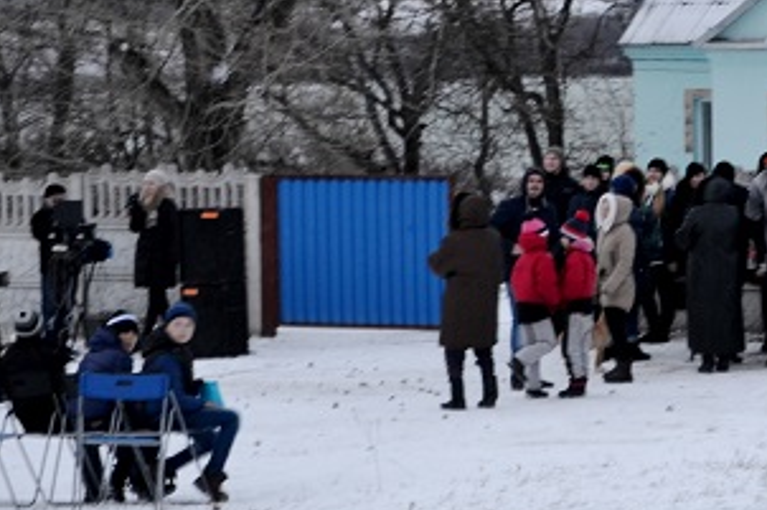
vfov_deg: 7.2
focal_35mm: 191
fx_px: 4070
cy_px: 79
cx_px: 678
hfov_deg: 10.7
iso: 400
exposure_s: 1/25
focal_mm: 55
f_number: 5.6
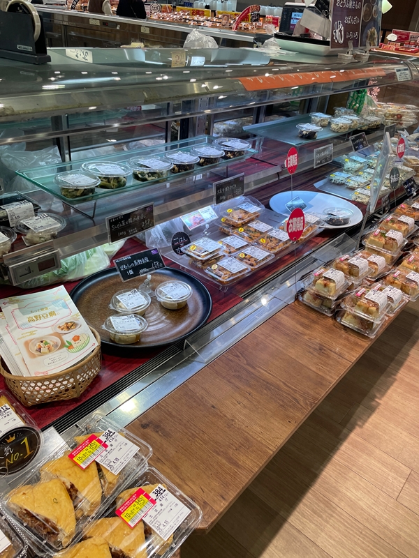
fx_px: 420
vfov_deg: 67.3
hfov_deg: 53.1
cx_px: 210
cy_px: 279
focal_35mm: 26
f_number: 1.6
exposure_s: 1/120
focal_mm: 4.2
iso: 50
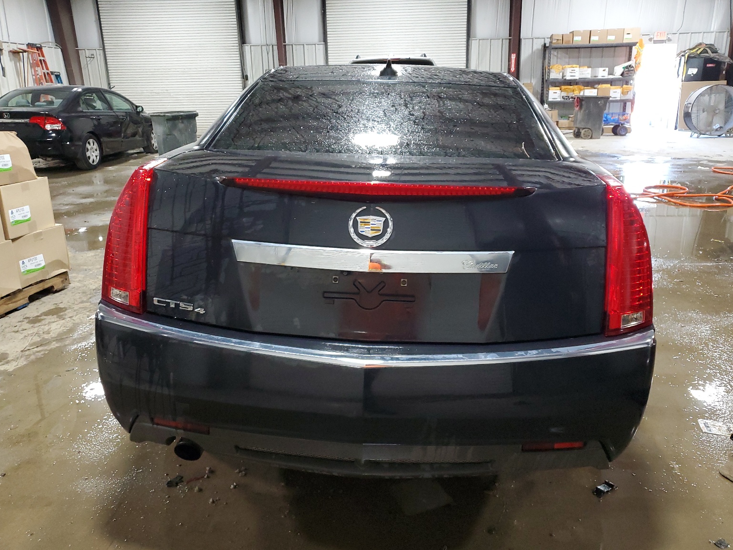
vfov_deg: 51.4
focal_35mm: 27
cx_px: 366
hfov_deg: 65.3
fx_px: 572
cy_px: 275
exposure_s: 1/60.2
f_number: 1.5
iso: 296
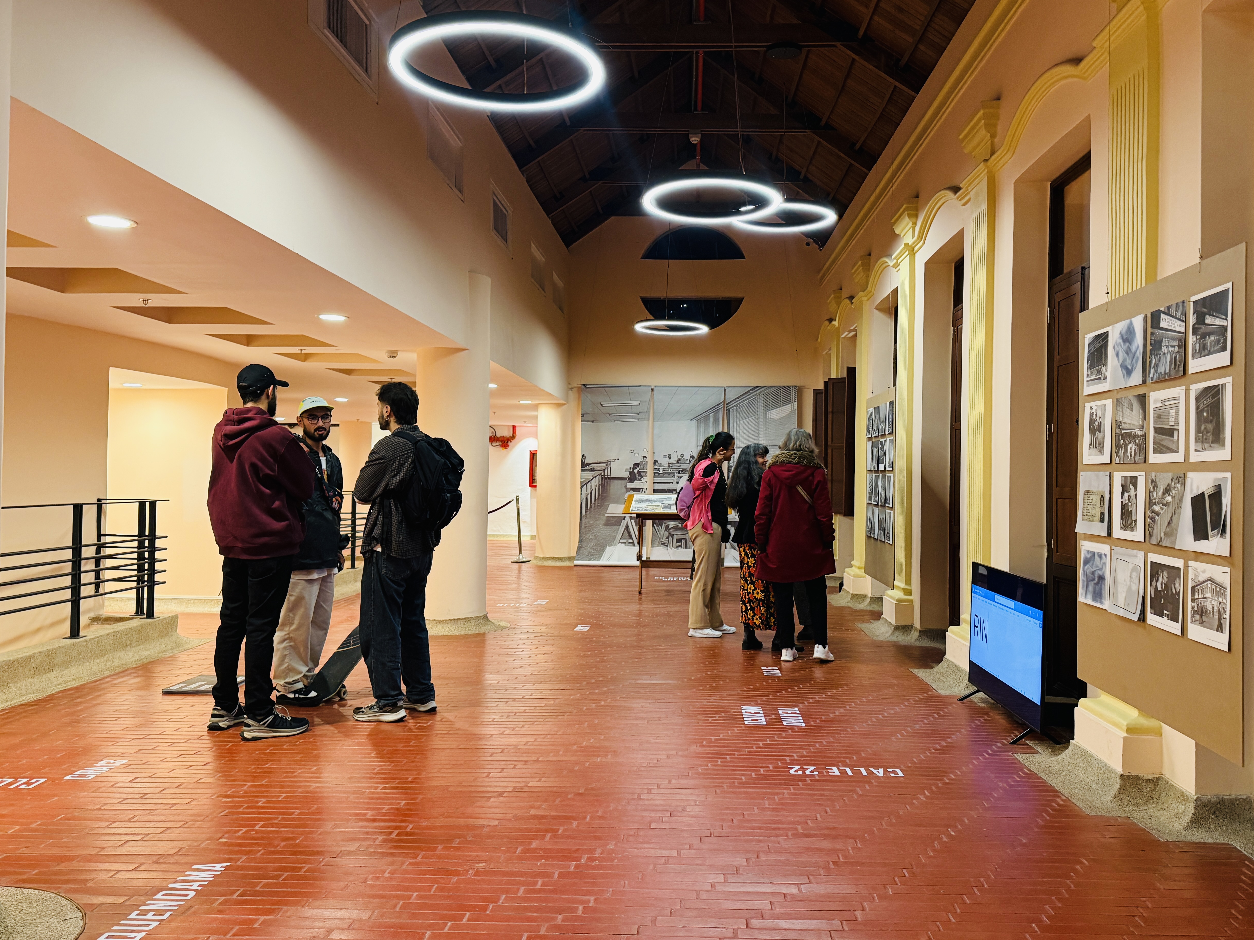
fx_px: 1014
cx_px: 667
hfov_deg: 63.4
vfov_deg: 49.7
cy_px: 460
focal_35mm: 28
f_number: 1.78
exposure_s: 1/60
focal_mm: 6.76
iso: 320
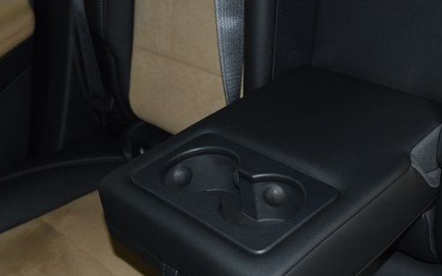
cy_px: 177
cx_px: 284
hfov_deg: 39.5
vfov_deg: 25.4
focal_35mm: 51
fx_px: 611
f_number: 3.8
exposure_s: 1/40
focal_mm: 25
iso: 1800
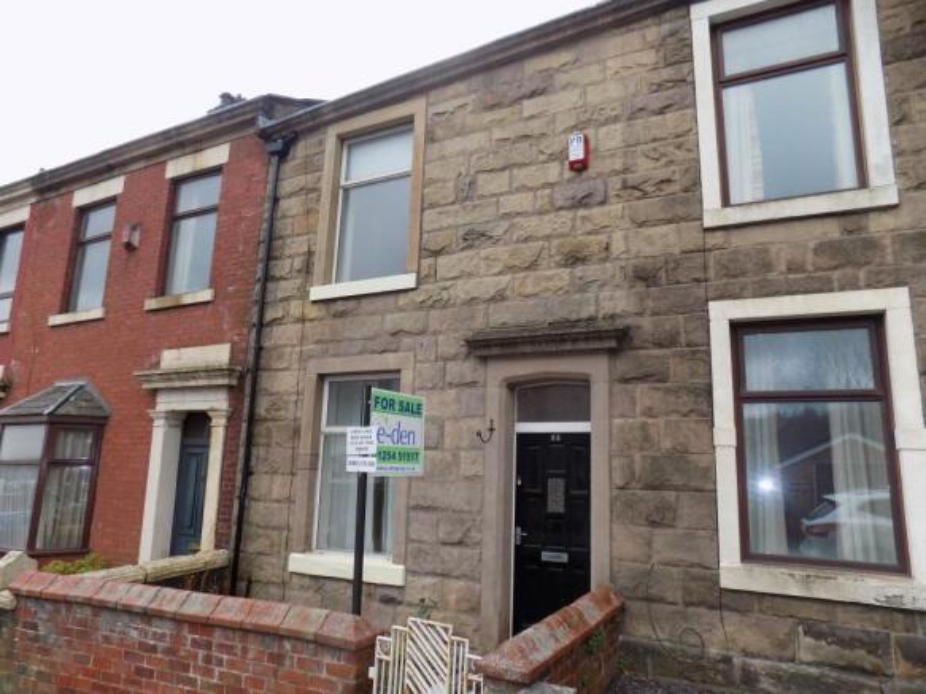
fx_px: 615
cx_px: 463
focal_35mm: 23
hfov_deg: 73.9
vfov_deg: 58.9
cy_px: 347
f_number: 3.1
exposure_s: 1/200
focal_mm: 4
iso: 80
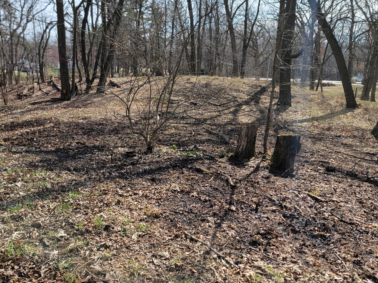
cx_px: 171
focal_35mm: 31
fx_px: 338
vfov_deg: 45.4
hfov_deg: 58.2
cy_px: 143
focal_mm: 6.7
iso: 16
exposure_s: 1/470
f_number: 1.8
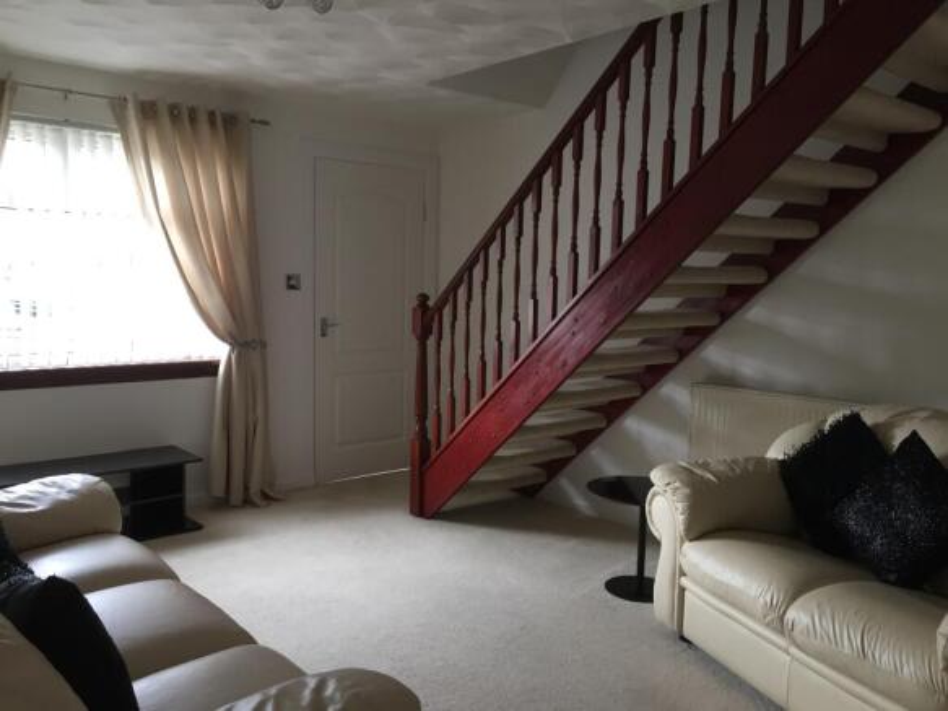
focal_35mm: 29
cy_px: 356
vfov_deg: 48.2
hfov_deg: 61.7
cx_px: 474
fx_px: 794
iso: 32
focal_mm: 4.15
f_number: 2.2
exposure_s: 1/30
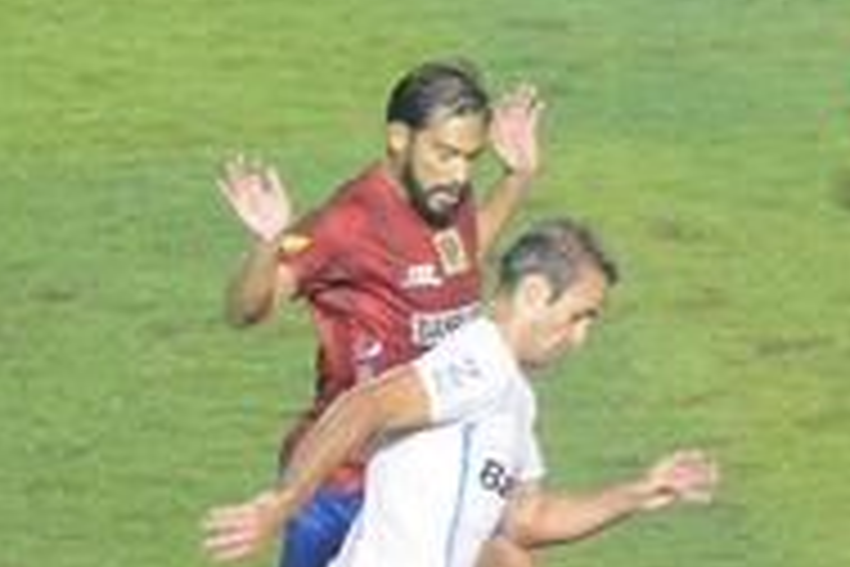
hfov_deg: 1.7
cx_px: 504
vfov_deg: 1.2
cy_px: 500
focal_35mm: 1191
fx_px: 28119
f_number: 3.2
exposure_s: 1/500
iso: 1600
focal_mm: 300
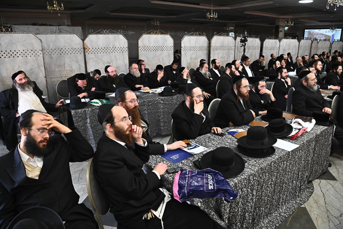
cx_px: 172
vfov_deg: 53.1
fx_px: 229
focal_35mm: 24
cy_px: 114
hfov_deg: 73.8
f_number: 6.3
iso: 2500
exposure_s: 1/100
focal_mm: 24
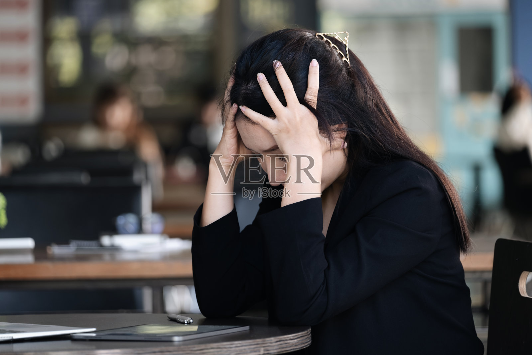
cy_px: 178
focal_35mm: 194
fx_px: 2867
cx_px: 266
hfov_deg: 10.6
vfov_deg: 7.1
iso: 200
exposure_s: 1/50
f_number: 2.8
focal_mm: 129.2
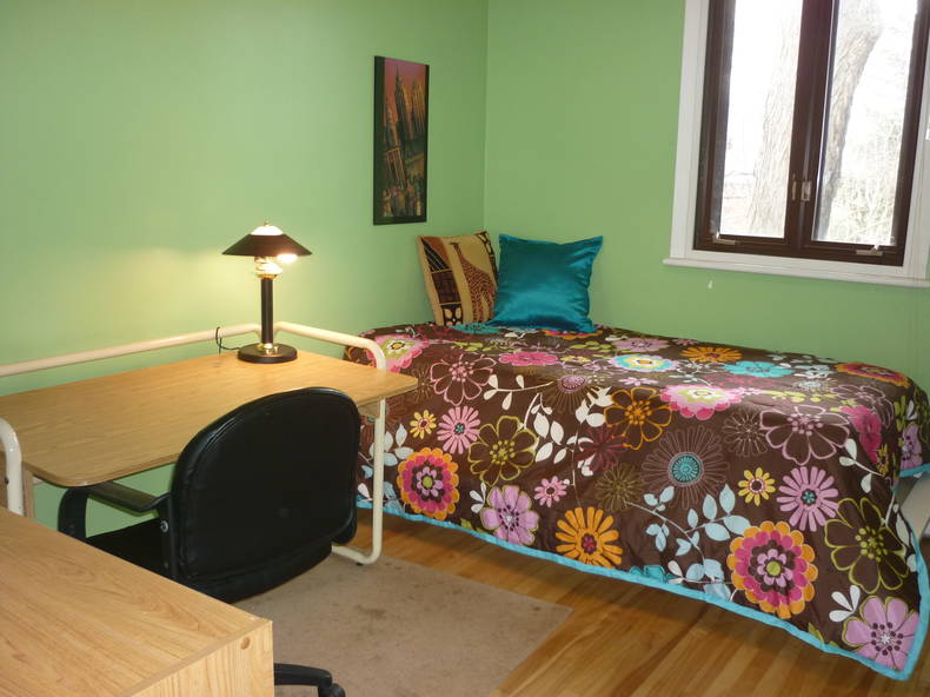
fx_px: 886
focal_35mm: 33
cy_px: 348
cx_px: 465
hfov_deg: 55.4
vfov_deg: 42.9
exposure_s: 1/30
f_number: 2.8
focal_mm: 5.5
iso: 160
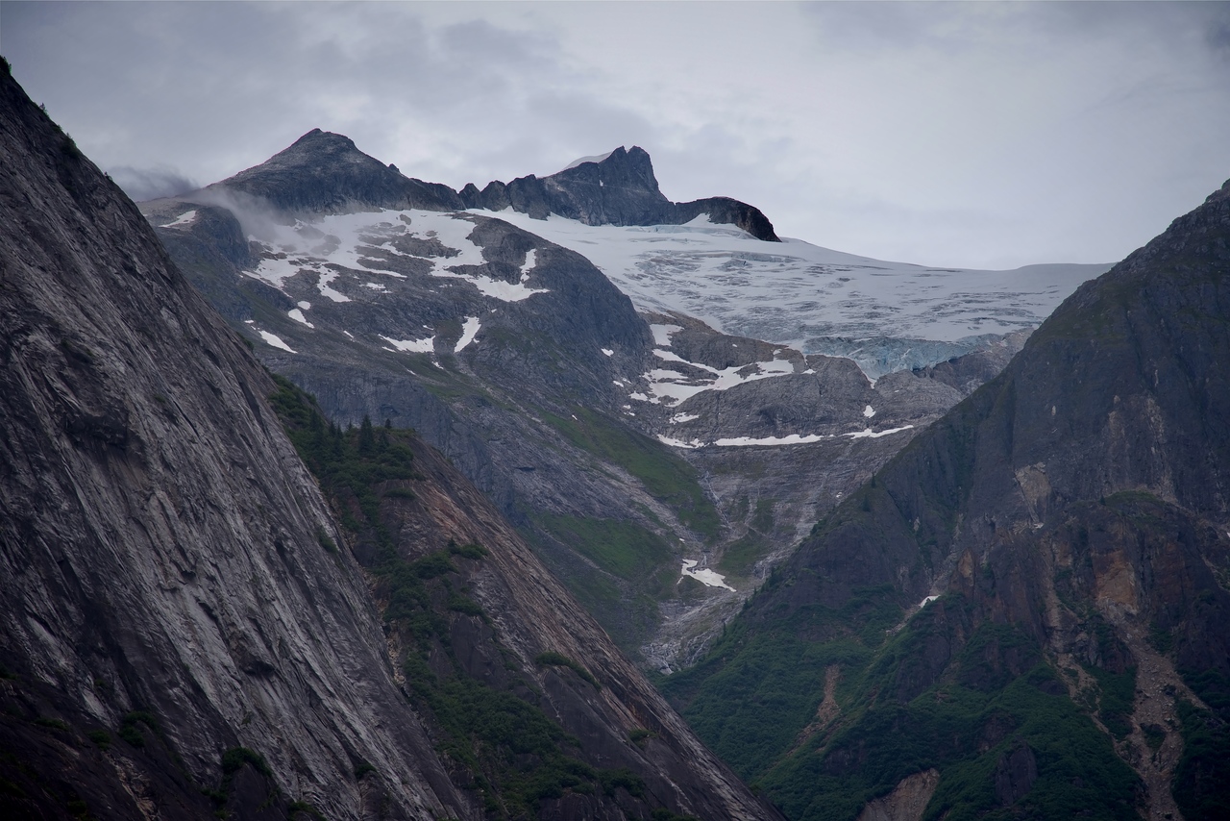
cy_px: 410
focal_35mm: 120
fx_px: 4101
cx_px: 615
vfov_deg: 11.4
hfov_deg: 17.1
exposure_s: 1/250
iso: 100
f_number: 7.1
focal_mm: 120
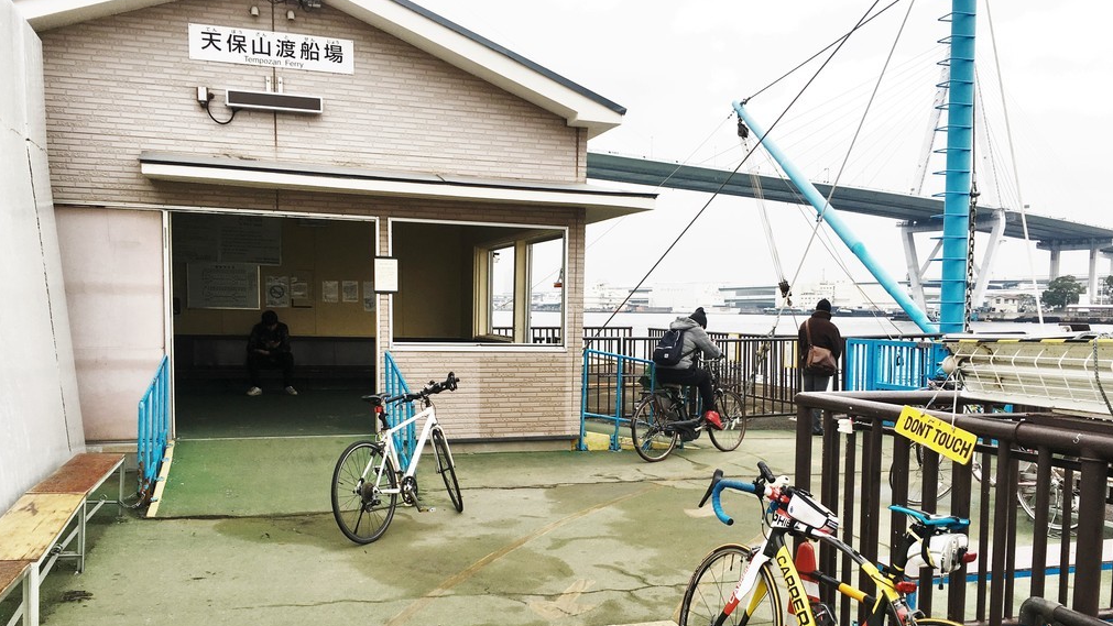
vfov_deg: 36.5
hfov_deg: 61.0
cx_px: 560
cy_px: 395
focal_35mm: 32
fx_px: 945
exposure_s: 1/179
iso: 25
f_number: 2.2
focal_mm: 4.15
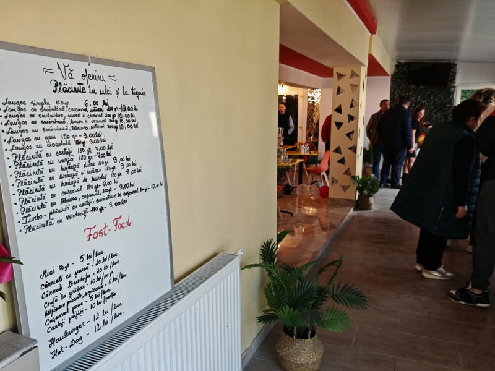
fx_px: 386
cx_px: 248
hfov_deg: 65.3
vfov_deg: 51.4
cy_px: 186
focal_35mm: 27
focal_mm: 6.83
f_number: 2
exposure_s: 1/280
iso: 320
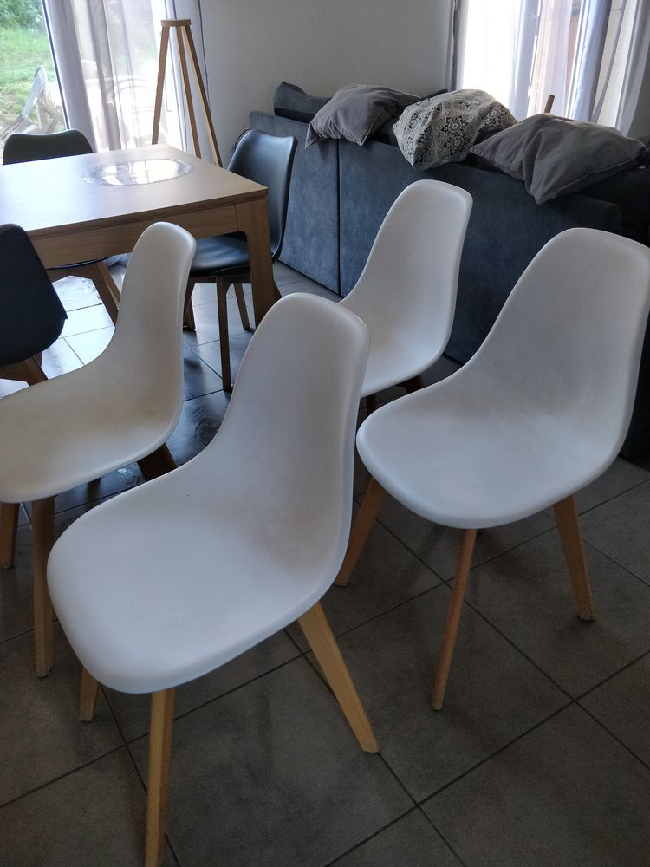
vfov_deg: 71.6
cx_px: 325
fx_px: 601
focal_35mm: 24
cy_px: 434
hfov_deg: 56.8
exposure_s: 1/50
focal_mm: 4.1
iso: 1000
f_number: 1.7
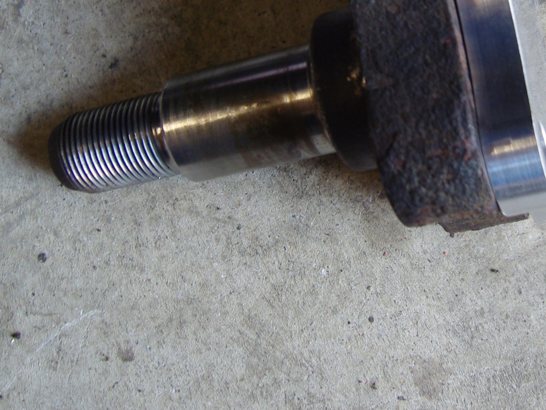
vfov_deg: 24.5
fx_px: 931
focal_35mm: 59
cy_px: 91
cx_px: 398
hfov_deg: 32.2
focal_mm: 7.3
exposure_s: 1/40
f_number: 2.8
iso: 125
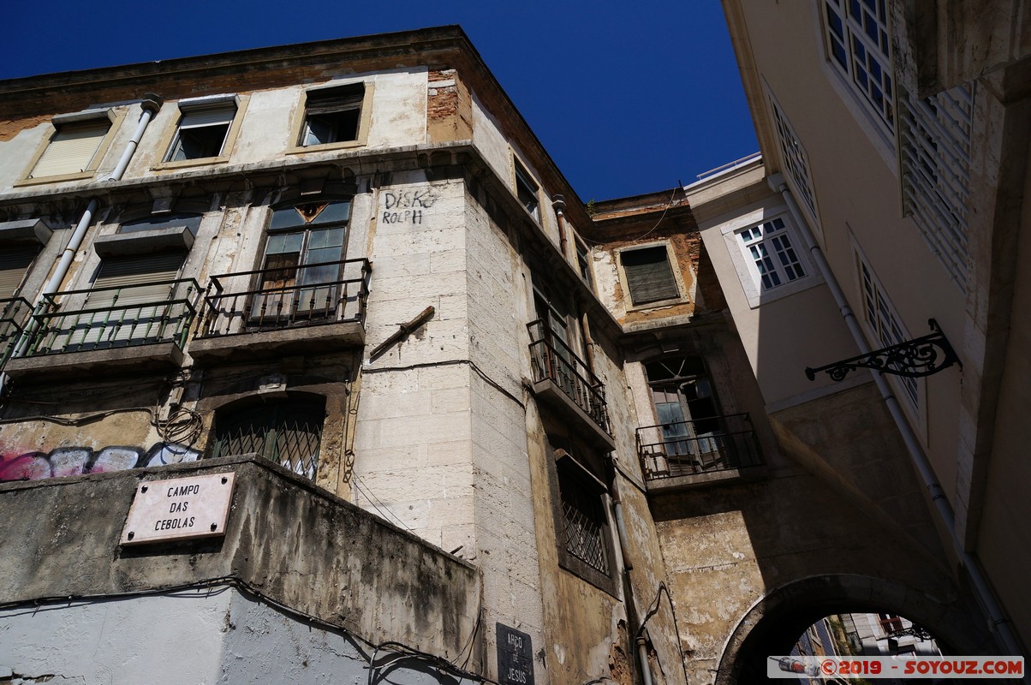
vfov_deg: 53.0
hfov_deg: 73.8
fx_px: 687
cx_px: 516
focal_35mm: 24
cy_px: 342
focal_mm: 16
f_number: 8
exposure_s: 1/800
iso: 100
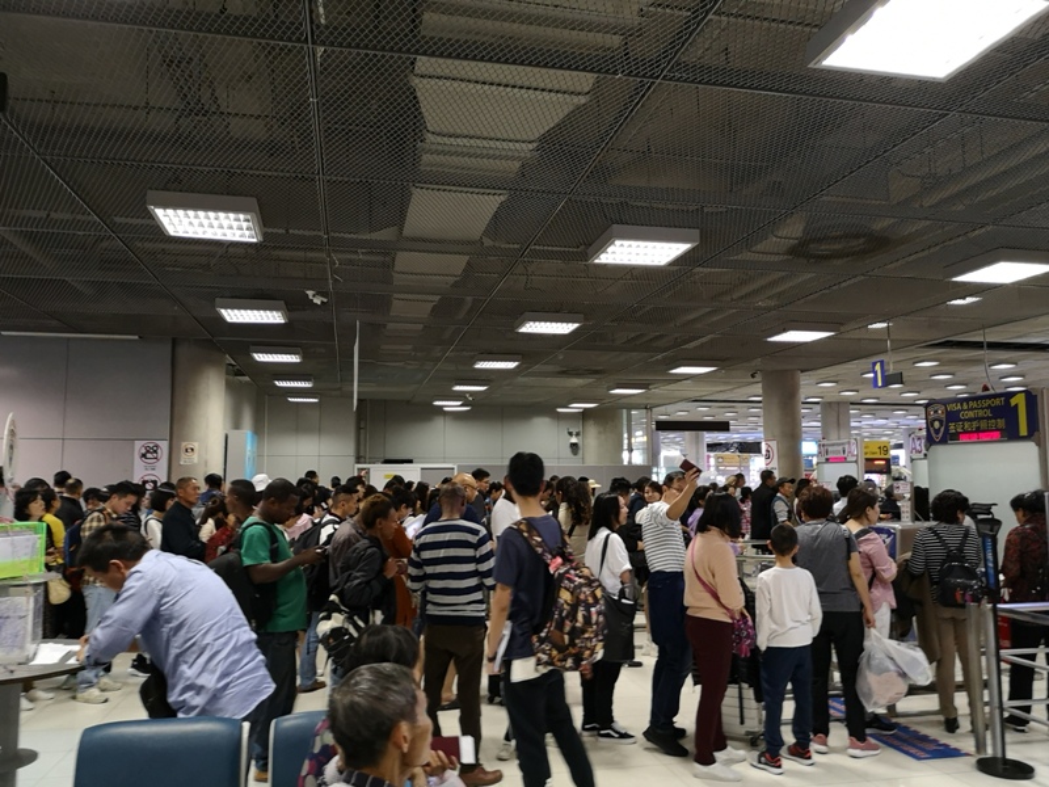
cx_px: 524
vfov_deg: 51.4
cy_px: 394
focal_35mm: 27
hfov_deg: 65.3
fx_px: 818
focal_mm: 3.95
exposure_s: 1/60
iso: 640
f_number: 1.8
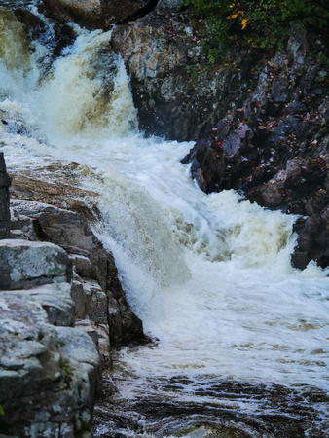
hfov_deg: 5.9
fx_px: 3216
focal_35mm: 254
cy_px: 219
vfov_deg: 7.8
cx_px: 164
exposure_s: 1/320
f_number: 4.3
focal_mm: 127
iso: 500
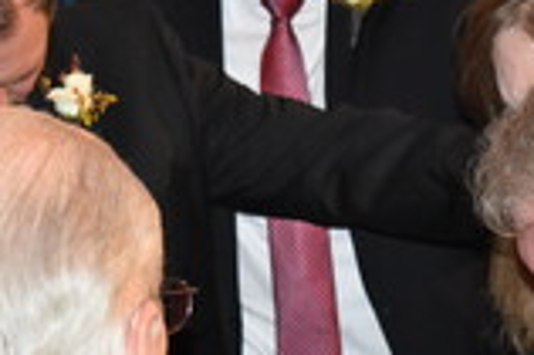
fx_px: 3563
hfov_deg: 8.6
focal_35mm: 240
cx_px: 335
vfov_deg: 5.7
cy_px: 286
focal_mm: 55
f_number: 5.6
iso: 1600
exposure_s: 1/60
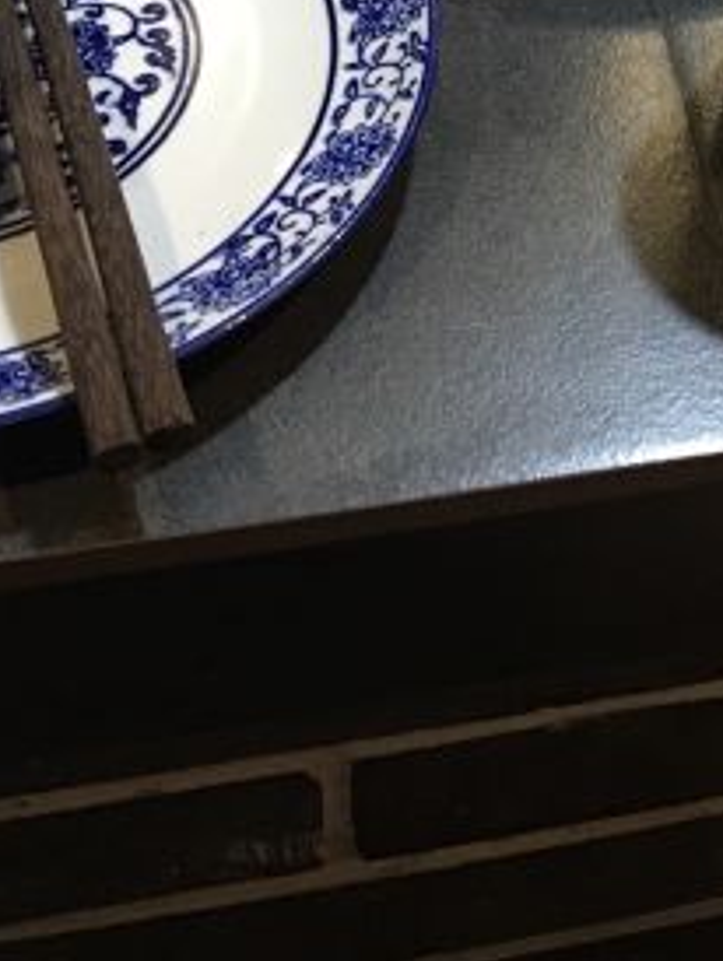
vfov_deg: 24.3
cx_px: 774
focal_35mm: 74
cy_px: -140
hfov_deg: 19.2
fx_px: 2058
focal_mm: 4.15
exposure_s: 1/10
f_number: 2.2
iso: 80
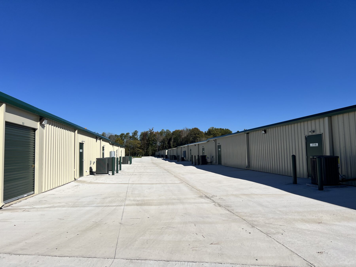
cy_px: 134
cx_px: 178
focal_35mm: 26
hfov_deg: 67.3
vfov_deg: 53.1
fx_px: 267
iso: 50
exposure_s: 1/9434
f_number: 1.5
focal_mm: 5.7
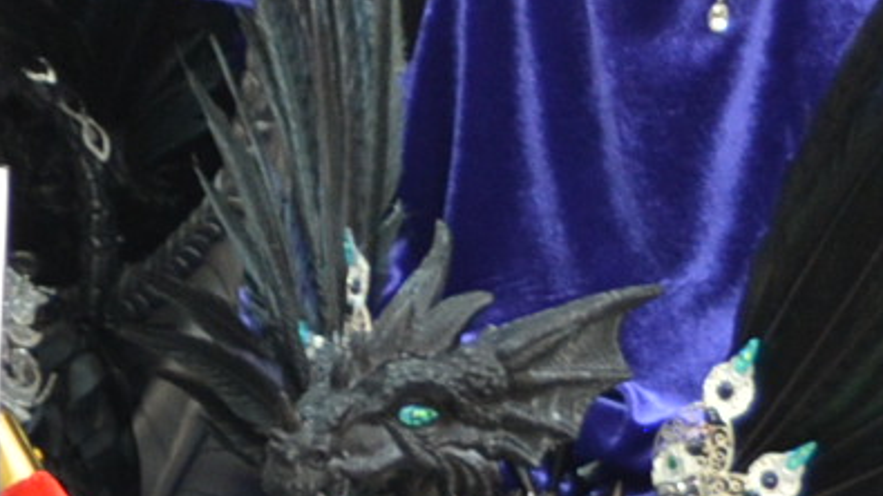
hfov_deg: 7.3
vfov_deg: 4.2
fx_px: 6695
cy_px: -420
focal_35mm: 286
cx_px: -773
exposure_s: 1/20
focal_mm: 24
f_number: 4
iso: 400
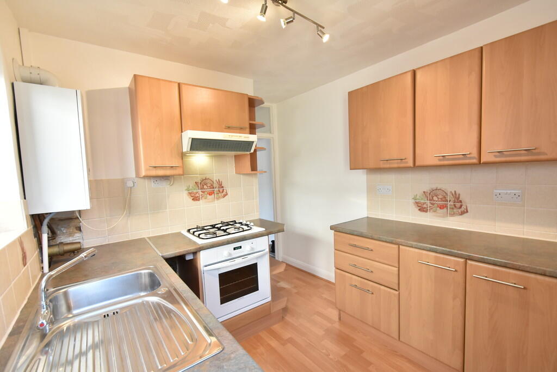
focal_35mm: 15
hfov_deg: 100.4
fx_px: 232
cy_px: 186
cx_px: 278
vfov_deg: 77.3
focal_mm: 10
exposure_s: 1/60
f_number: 4
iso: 500
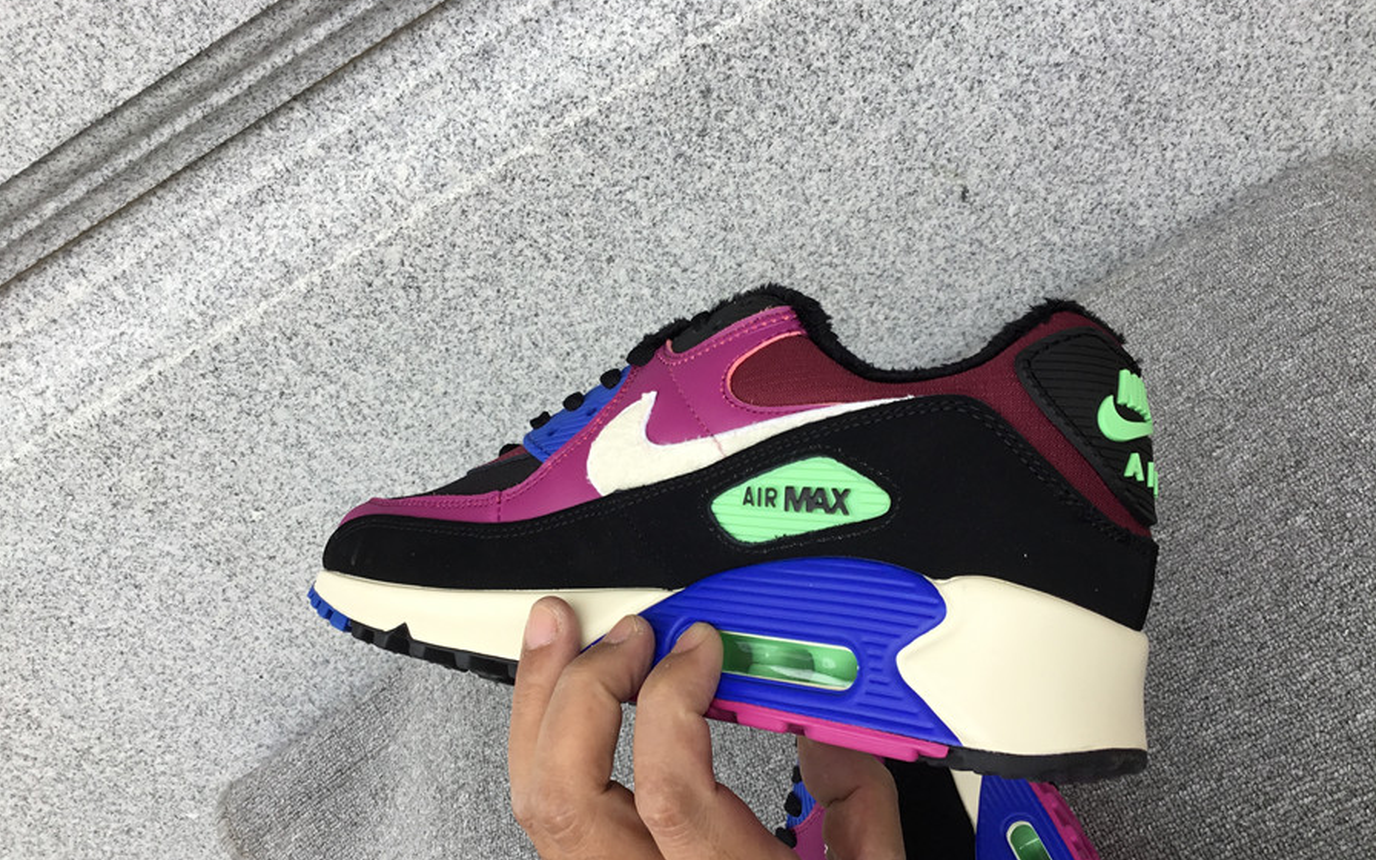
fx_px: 1238
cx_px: 688
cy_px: 483
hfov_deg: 58.1
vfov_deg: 38.3
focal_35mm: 33
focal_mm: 3.3
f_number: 2.4
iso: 25
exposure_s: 1/109
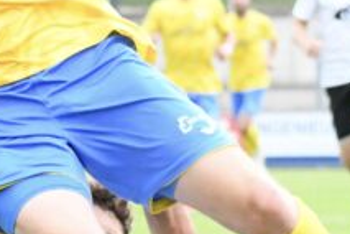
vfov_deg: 2.7
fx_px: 4909
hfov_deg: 4.1
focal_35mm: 505
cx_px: 187
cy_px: 154
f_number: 4.8
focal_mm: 105
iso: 6400
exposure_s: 1/1600
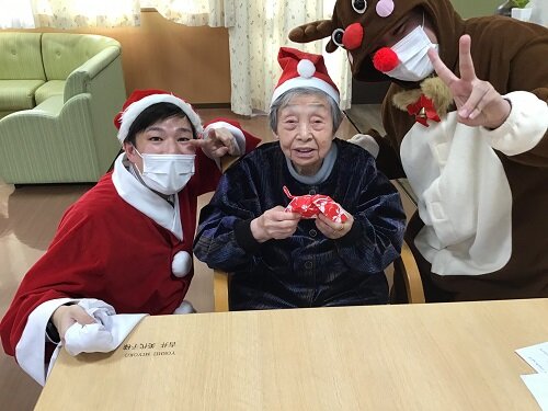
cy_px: 206
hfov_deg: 58.4
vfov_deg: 45.4
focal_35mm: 31
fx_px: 491
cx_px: 274
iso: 50
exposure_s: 1/30
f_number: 2.4
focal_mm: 3.3
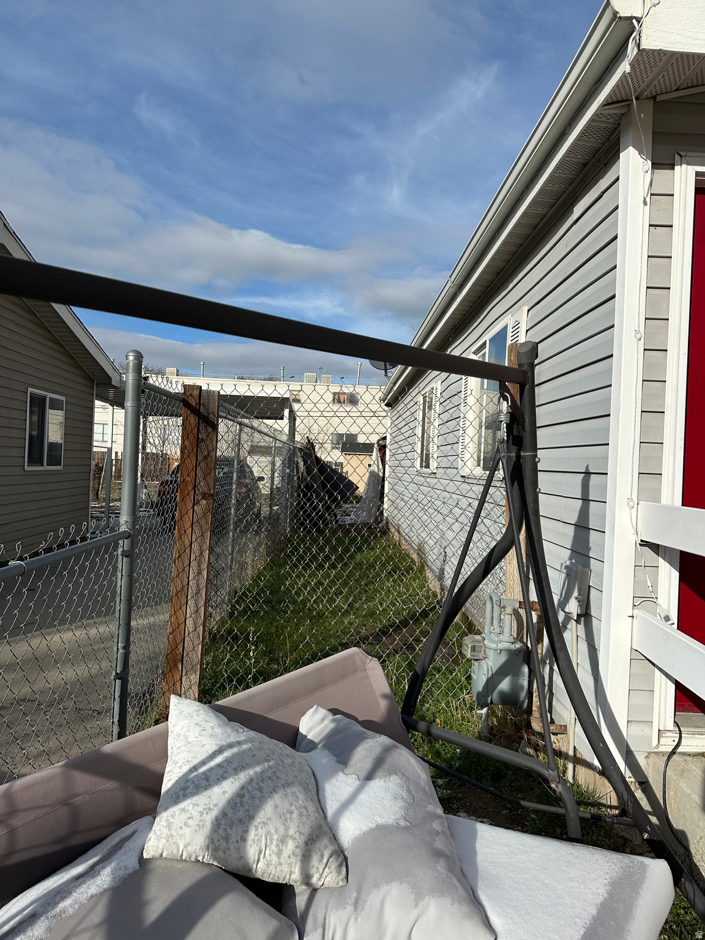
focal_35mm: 24
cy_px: 470
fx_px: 652
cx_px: 352
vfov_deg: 71.6
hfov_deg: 56.8
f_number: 1.78
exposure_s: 1/7576
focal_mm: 6.86
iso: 80
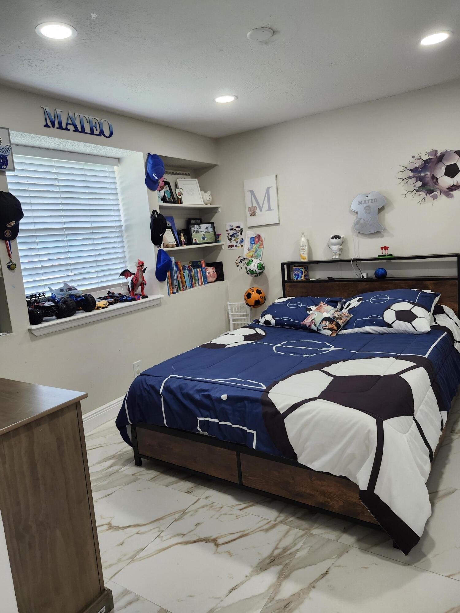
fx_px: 408
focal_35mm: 23
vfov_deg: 73.9
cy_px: 306
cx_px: 230
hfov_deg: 58.9
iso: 160
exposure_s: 1/120
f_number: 1.8
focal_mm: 5.54
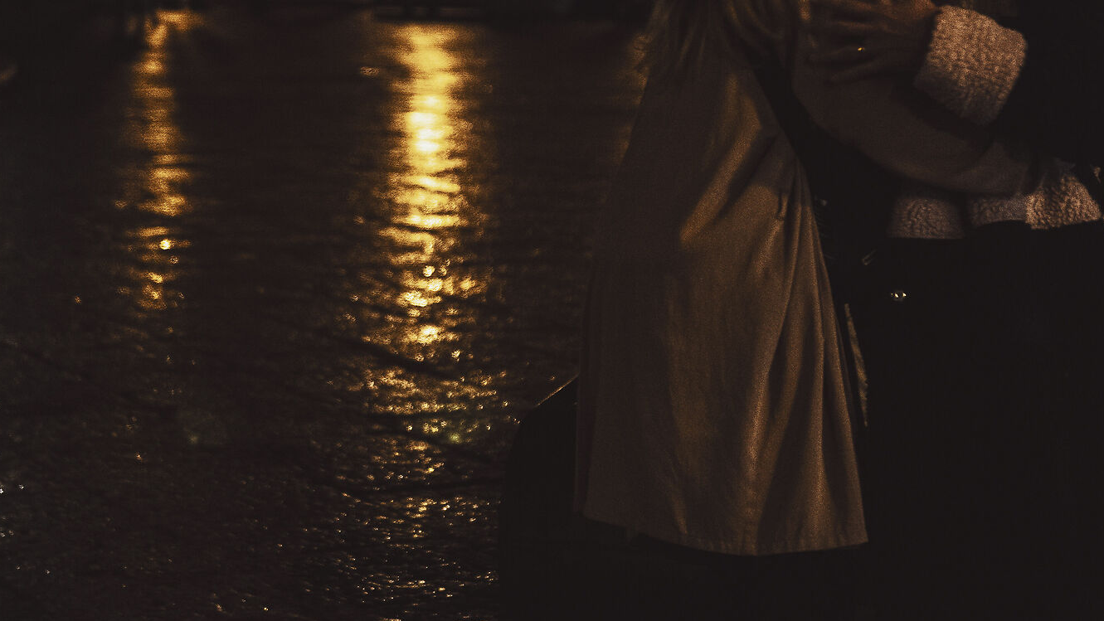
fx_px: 2489
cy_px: 106
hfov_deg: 25.0
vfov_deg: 14.1
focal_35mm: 85
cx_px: 453
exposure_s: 1/100
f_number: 1.4
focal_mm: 30
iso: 1250
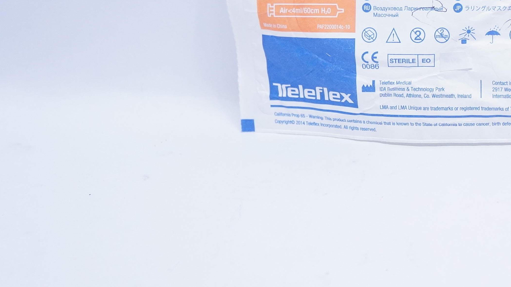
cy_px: 10
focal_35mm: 70
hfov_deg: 28.0
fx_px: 952
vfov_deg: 16.9
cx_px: 526
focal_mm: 19
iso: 800
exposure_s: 1/160
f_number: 3.5
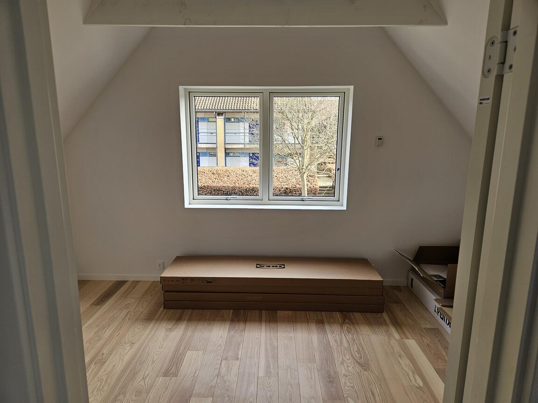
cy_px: 202
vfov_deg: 58.9
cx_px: 269
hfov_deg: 73.9
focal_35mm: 23
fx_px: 357
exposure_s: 1/103
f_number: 1.8
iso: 25
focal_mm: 5.4
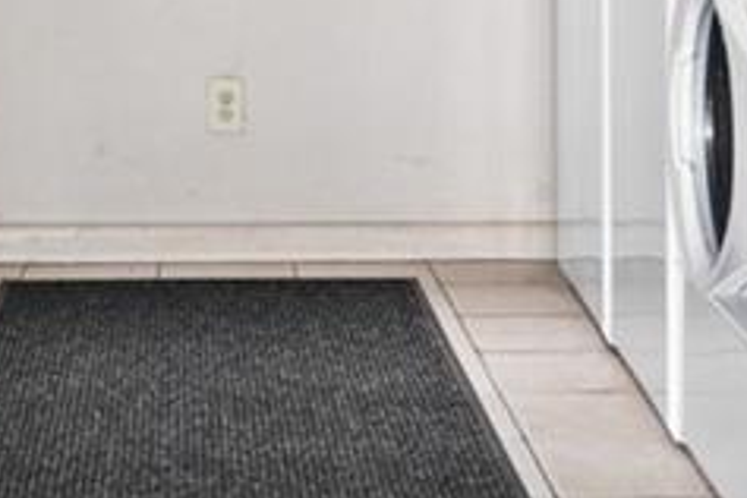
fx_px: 2241
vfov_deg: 12.2
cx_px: 154
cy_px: -211
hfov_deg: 18.8
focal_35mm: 108
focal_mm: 16
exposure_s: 3.2
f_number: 9
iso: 250
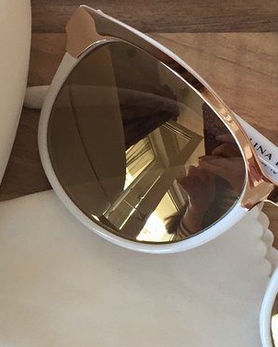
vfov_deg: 19.1
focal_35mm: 100
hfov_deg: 15.3
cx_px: 36
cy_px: 137
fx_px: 1028
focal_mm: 4.15
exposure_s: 1/33
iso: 64
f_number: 2.2
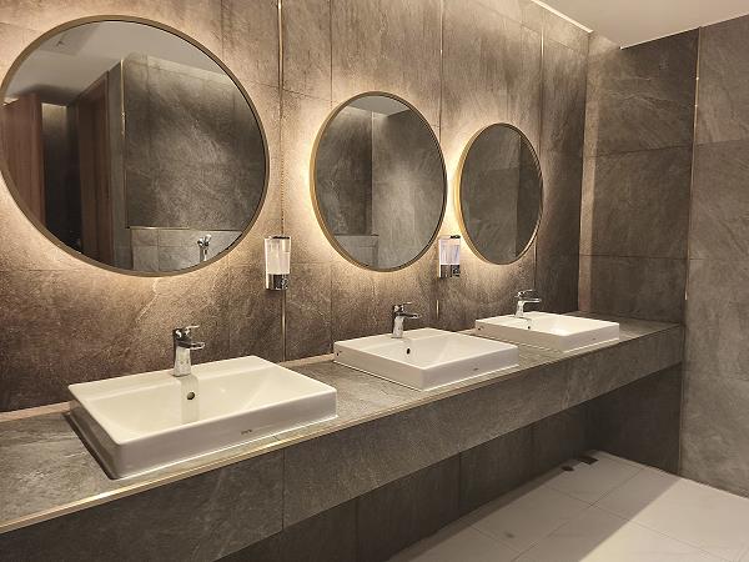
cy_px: 281
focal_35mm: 23
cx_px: 374
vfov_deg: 58.9
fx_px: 498
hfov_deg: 73.9
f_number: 1.7
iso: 250
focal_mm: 5.35
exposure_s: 1/50
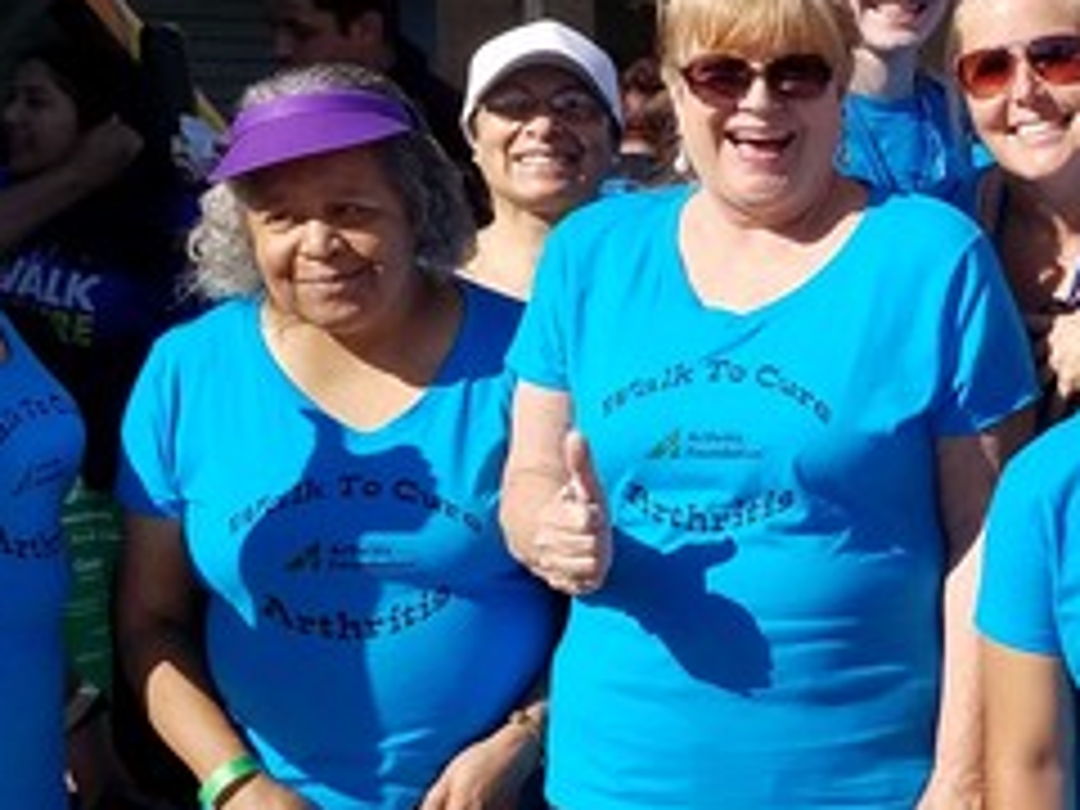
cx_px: 1084
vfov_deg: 18.9
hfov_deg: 23.9
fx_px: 2434
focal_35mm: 78
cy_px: 446
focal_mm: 4.2
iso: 50
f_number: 1.7
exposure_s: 1/2912
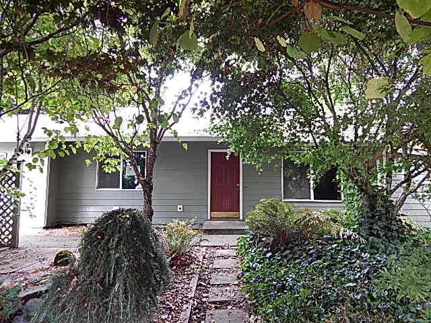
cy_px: 162
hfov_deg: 73.9
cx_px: 216
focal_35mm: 23
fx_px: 286
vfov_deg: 58.9
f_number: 3
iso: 125
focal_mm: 4
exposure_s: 1/40
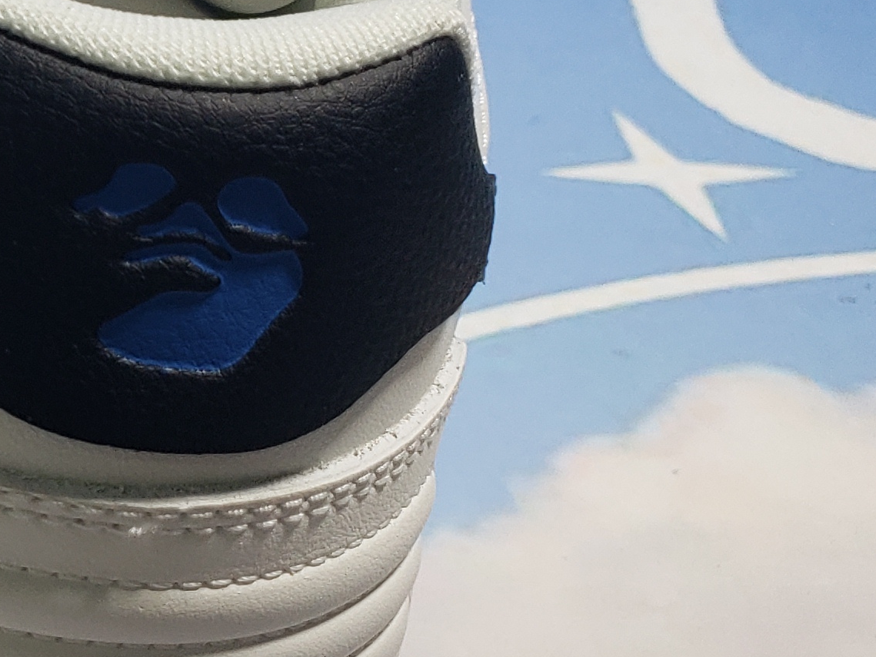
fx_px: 2329
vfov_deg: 16.1
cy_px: 388
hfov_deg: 18.7
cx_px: -455
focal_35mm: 92
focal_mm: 4.3
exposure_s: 1/387
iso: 50
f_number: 1.5
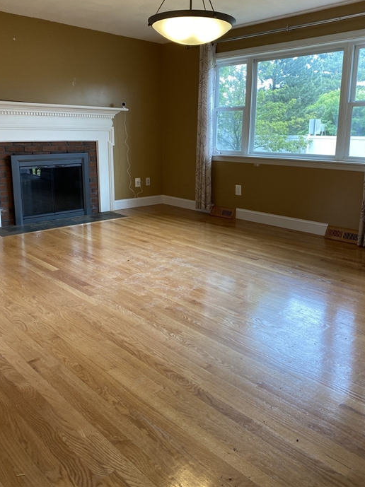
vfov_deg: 61.5
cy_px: 216
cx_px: 195
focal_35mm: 29
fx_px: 408
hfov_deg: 48.2
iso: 80
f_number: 1.8
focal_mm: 4.25
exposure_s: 1/120
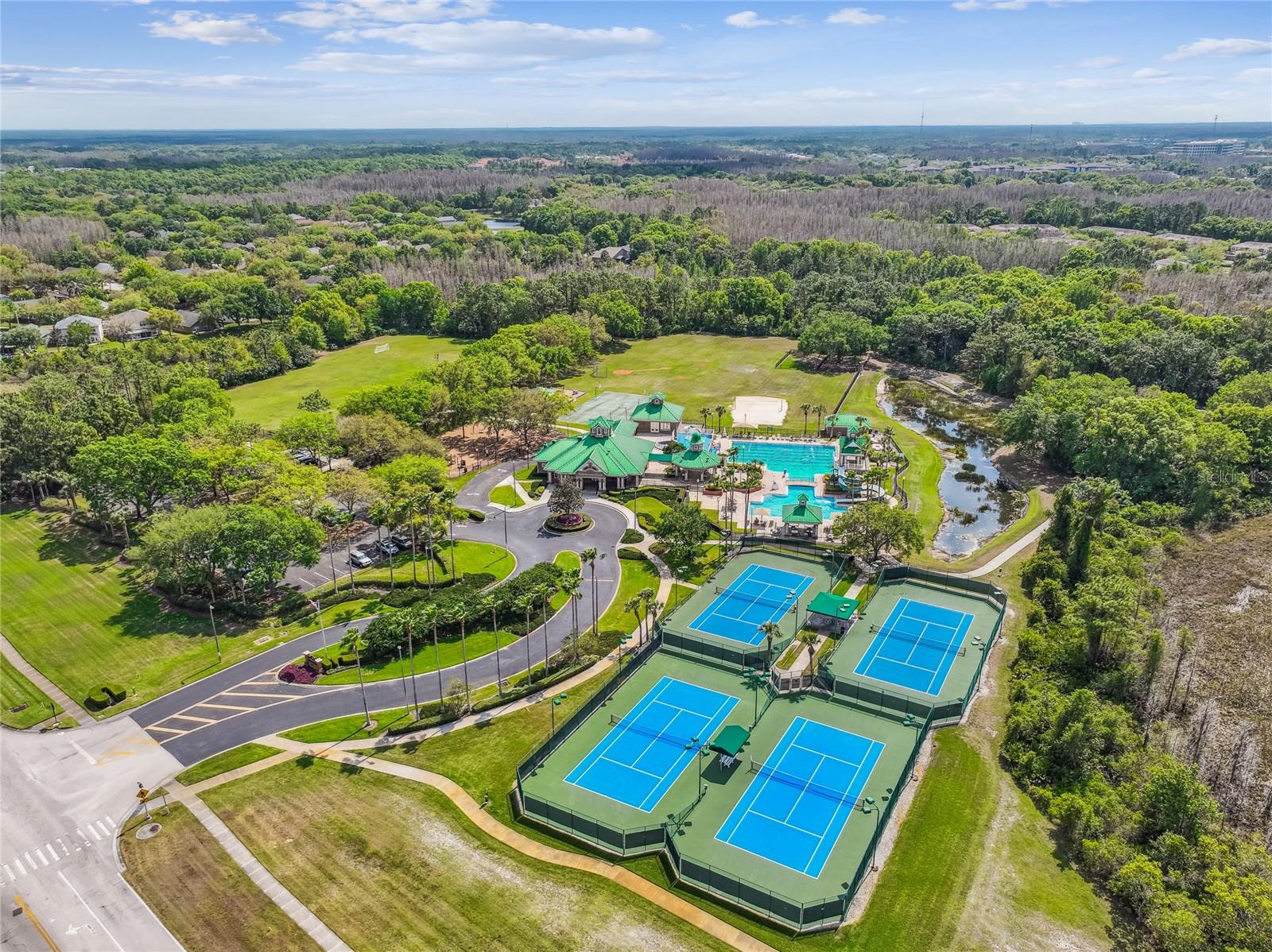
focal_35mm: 24
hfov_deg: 71.6
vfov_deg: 56.8
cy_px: 476
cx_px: 636
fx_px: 881
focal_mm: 12.3
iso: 120
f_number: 2.8
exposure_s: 1/2500
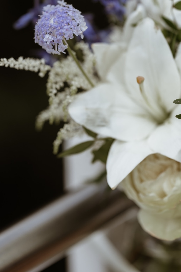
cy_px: 73
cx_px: 89
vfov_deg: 13.4
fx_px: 1156
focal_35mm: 153
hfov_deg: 9.0
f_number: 1.8
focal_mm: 85
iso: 64
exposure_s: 1/2500
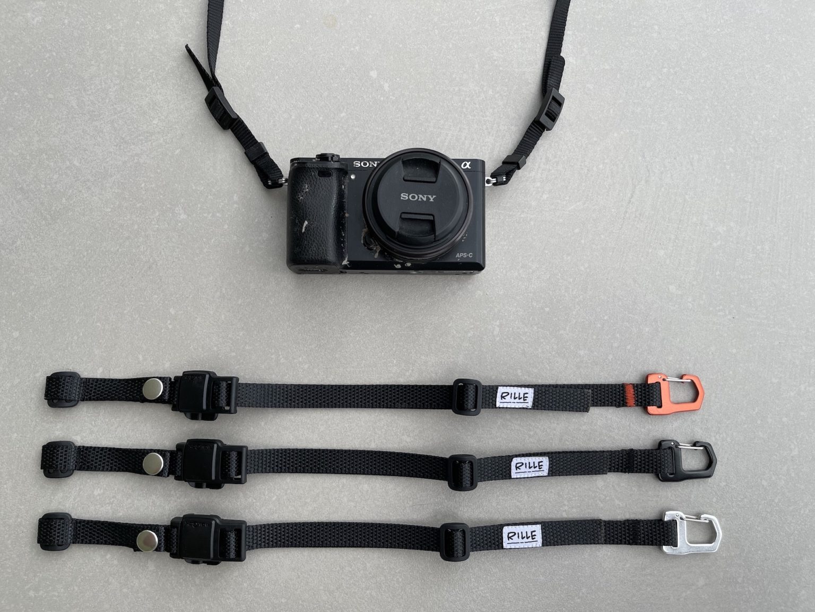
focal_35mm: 26
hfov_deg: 67.3
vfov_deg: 53.1
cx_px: 408
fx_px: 612
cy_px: 306
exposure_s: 1/1011
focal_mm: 5.1
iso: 32
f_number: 1.6
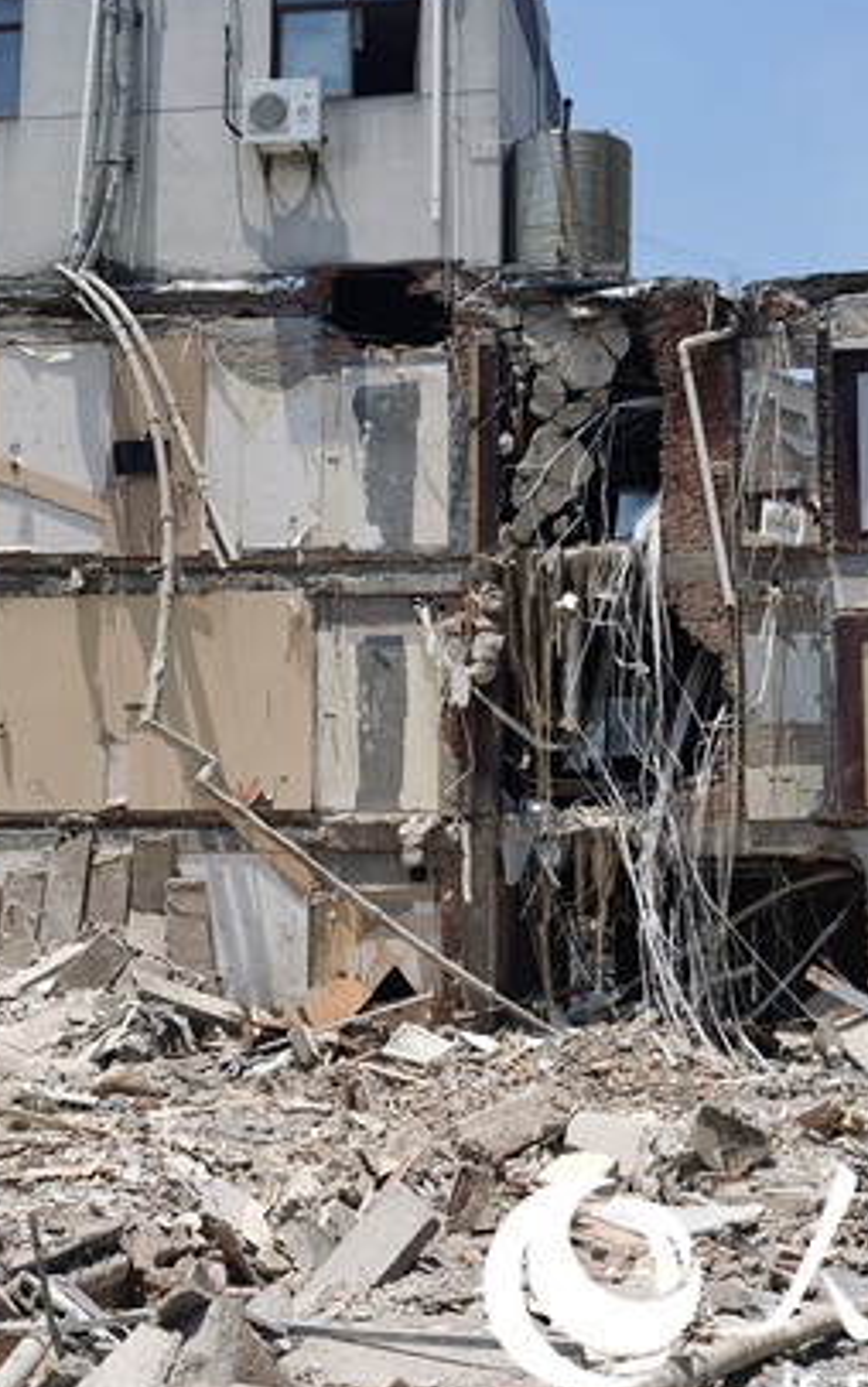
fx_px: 2194
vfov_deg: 35.1
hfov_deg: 22.4
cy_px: 666
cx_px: 427
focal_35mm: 58
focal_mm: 5.56
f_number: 1.6
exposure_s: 1/4505
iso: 50
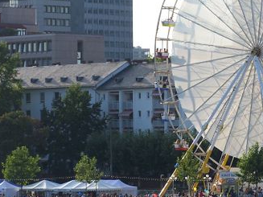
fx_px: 2066
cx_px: 245
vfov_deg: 5.5
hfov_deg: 7.3
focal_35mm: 272
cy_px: 60
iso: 80
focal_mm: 23.1
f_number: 3.2
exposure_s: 1/500
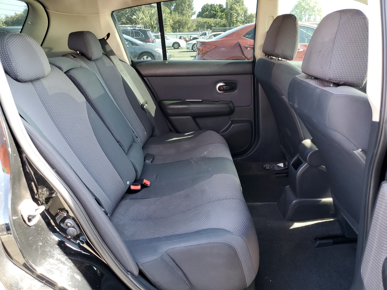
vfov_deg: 53.1
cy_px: 145
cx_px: 194
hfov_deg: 67.3
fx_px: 291
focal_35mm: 26
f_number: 1.5
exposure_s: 1/60.2
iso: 72
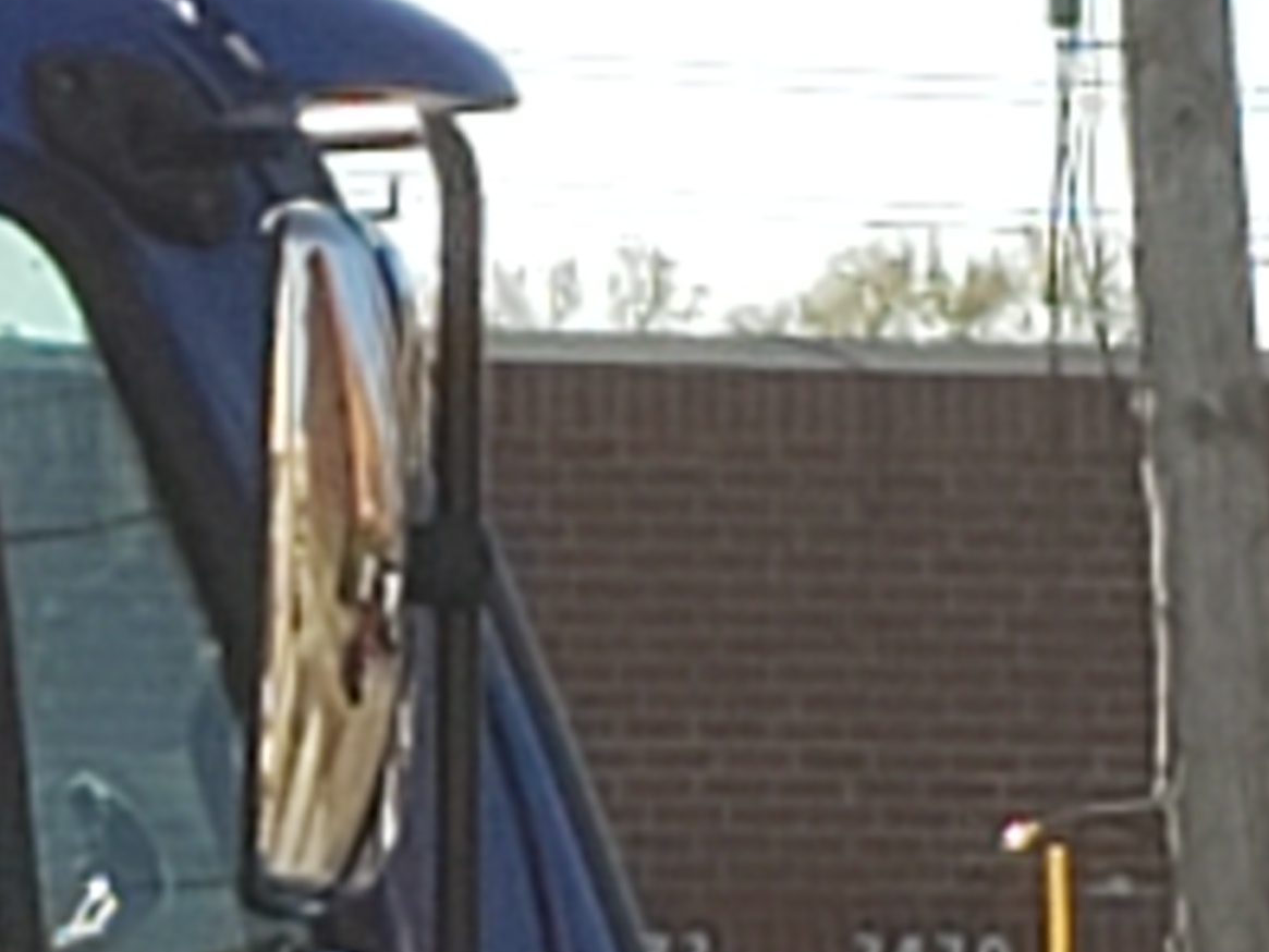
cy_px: 1439
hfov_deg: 21.2
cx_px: 70
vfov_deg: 15.2
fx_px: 3300
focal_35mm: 90
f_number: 2.4
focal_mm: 4.3
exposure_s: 1/502
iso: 50
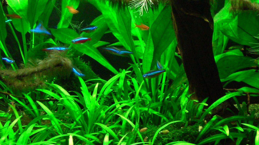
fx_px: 577
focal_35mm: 84
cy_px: 20
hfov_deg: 25.2
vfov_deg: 14.3
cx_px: 165
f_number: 3.2
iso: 200
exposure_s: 1/3.5
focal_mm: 6.3
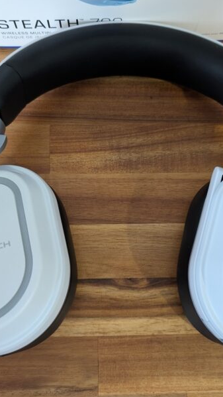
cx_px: 118
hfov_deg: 33.7
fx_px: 368
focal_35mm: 35
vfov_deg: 56.6
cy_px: 198
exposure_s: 1/23.8
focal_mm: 6.9
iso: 226
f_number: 1.68
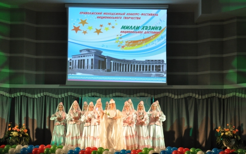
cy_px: 80
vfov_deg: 24.4
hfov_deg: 38.2
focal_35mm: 53
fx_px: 355
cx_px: 121
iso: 900
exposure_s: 1/30
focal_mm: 34
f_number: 4.2
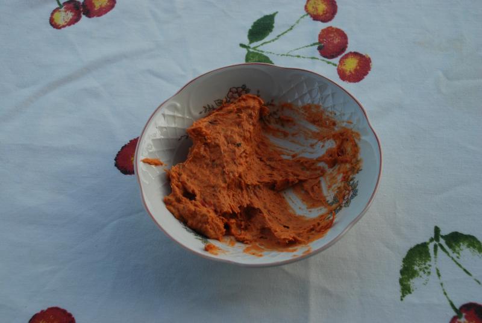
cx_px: 241
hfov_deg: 33.4
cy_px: 162
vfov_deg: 22.7
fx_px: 805
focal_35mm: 60
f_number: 8
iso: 400
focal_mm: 40
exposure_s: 1/250
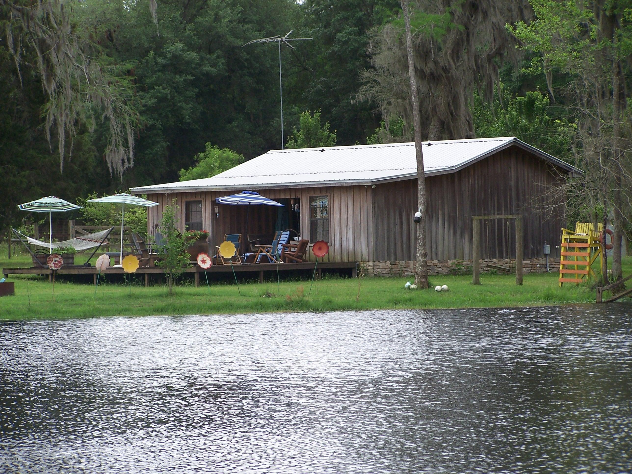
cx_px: 316
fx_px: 3086
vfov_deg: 8.8
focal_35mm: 169
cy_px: 237
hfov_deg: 11.7
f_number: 3.2
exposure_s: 1/500
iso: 80
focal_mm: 28
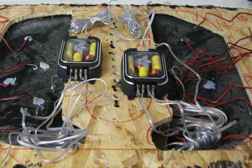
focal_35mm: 51
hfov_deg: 38.5
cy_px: 69
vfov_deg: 26.4
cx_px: 88
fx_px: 357
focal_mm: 24
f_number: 4
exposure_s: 1/4
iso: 400
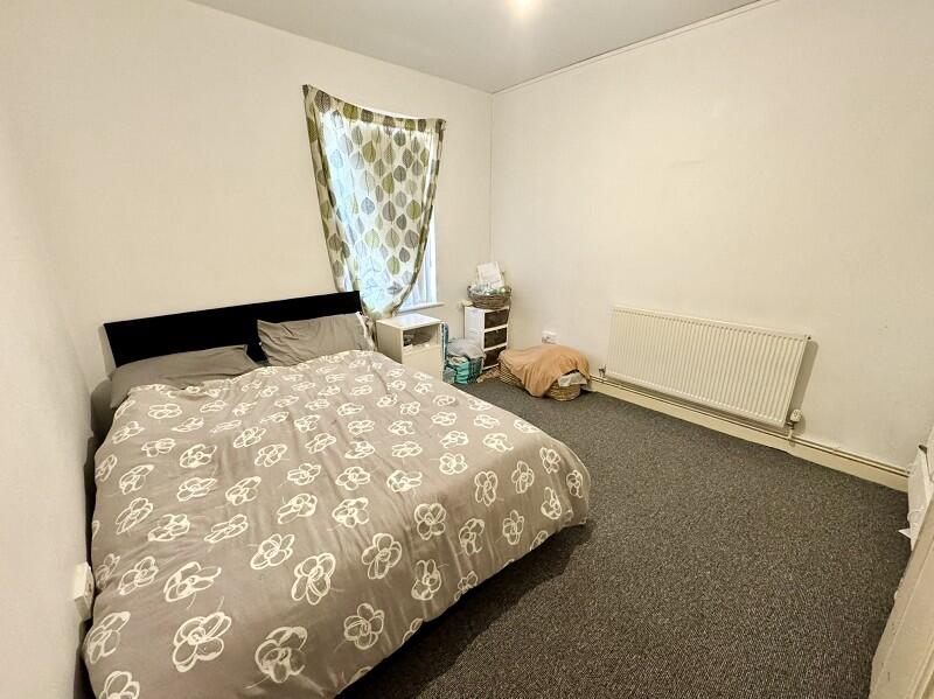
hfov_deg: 102.1
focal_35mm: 14
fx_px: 378
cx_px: 467
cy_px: 350
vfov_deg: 85.6
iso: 800
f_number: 2.2
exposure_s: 1/60
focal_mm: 2.22
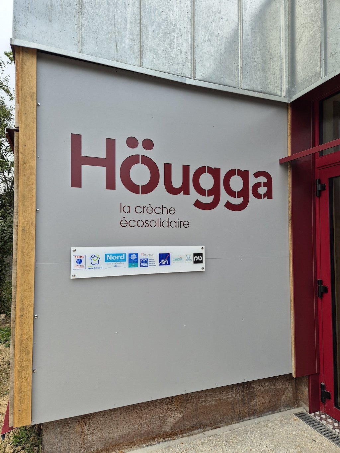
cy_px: 226
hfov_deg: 58.9
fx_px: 301
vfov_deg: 73.9
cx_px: 170
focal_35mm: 23
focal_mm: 5.4
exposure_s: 1/180
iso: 64
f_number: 1.8
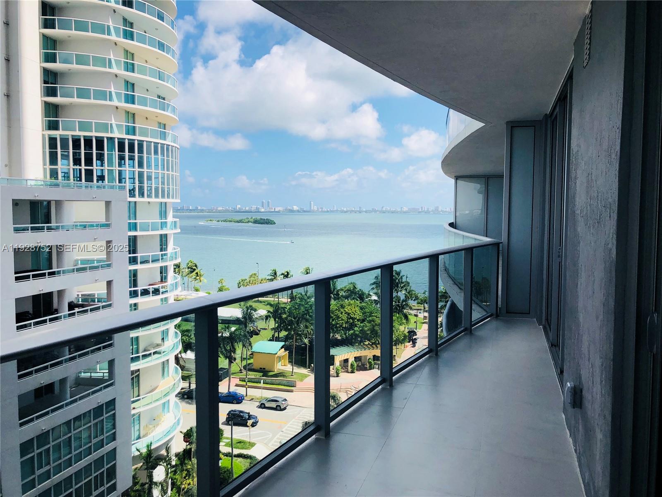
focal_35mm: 28
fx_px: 535
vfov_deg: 49.7
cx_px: 331
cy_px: 248
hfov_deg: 63.4
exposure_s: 1/1869
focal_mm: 4
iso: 20
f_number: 1.8
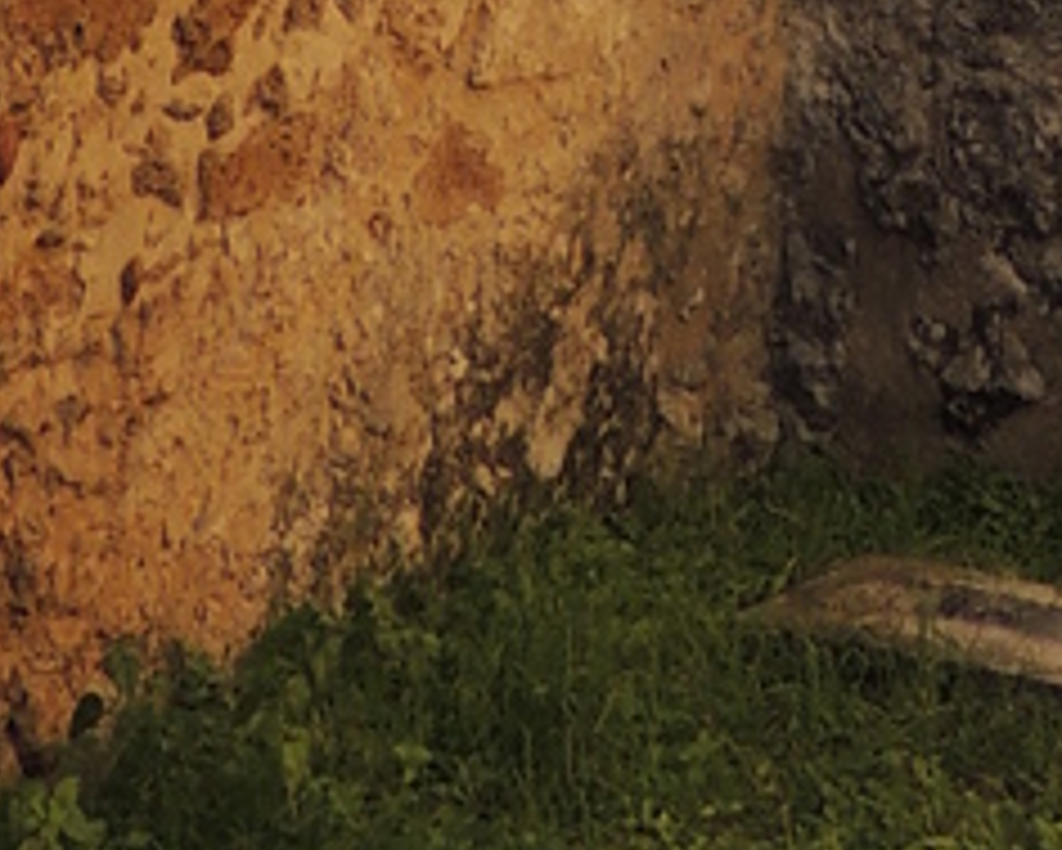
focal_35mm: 127
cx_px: 945
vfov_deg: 9.1
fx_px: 3993
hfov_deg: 15.0
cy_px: -1920
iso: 100
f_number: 3
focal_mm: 4.3
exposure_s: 1/400
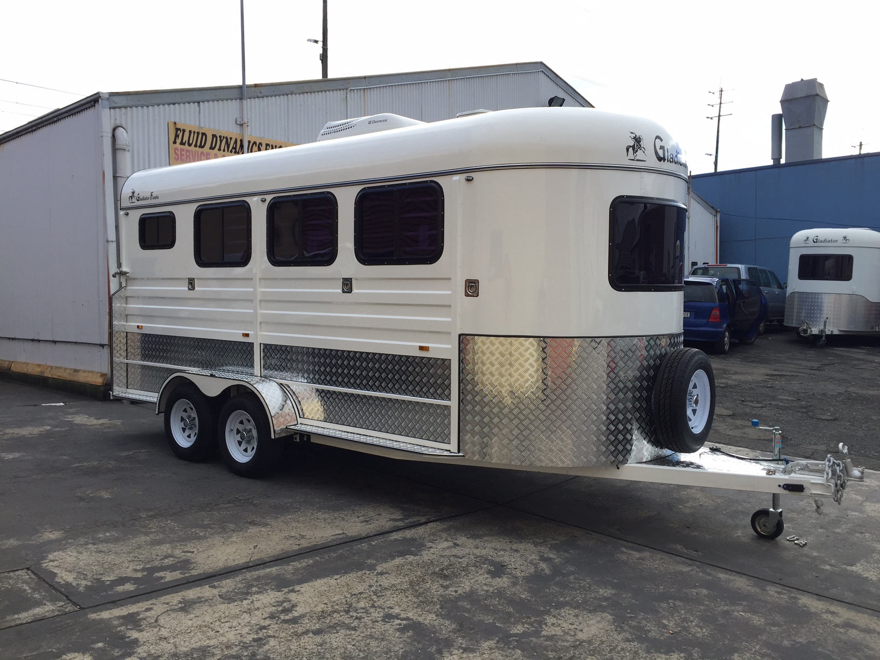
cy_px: 330
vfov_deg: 48.2
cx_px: 440
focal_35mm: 29
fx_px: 737
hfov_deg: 61.7
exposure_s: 1/898
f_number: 2.2
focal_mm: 4.15
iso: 32
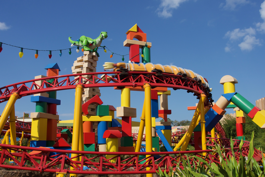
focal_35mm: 38
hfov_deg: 50.7
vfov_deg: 35.1
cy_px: 88
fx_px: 280
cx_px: 132
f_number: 5.6
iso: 125
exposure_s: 1/100
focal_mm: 13.92
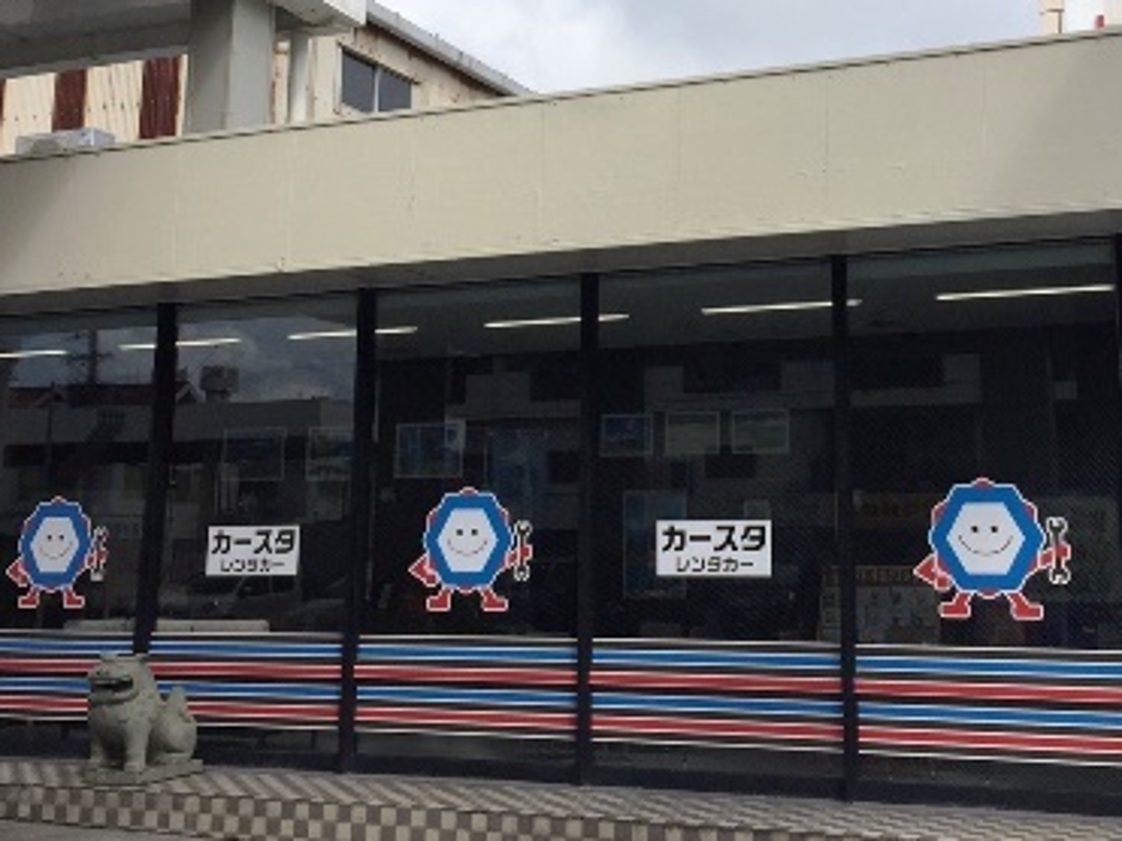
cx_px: 659
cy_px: 182
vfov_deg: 28.5
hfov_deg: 38.1
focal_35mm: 50
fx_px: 1620
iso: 32
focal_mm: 4.15
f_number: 2.2
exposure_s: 1/2825
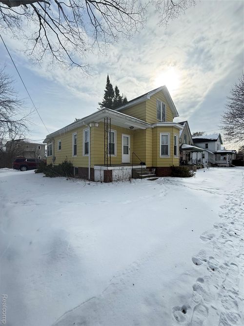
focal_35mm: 14
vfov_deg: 102.1
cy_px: 163
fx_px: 132
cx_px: 122
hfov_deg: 85.7
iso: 50
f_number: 2.2
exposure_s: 1/1901
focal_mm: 2.22
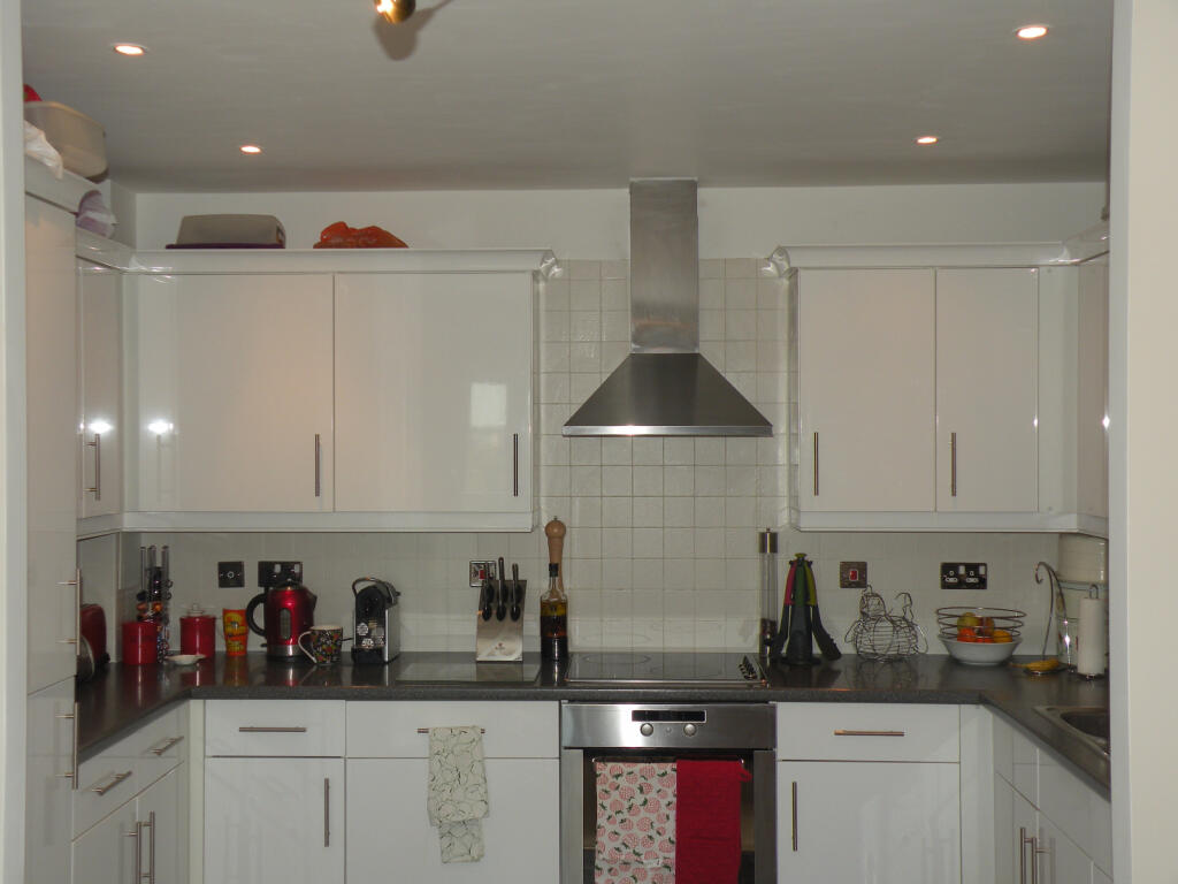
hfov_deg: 44.8
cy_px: 442
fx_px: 1429
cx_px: 589
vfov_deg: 34.3
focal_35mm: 42
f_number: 3.2
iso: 64
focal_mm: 7.4
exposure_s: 1/60
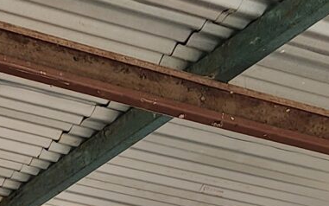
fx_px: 1470
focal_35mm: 164
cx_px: 104
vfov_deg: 6.7
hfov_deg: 12.7
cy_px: 758
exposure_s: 1/180
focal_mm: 6.4
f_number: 1.8
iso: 50
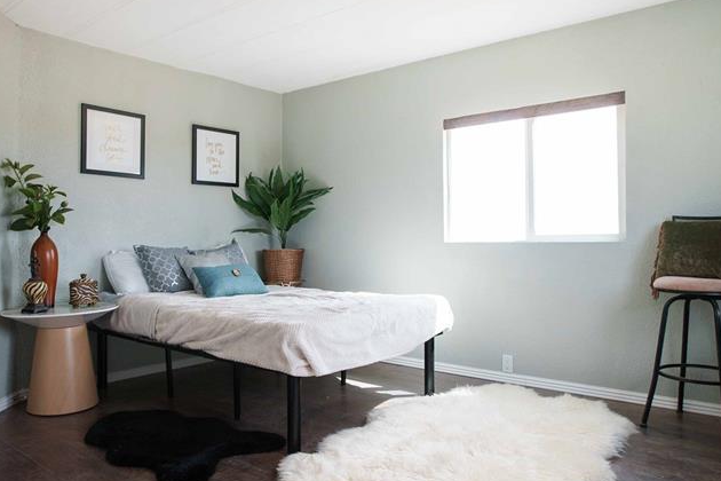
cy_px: 238
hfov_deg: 69.3
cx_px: 334
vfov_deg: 49.6
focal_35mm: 26
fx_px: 521
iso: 400
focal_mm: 16
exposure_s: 1/125
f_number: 4
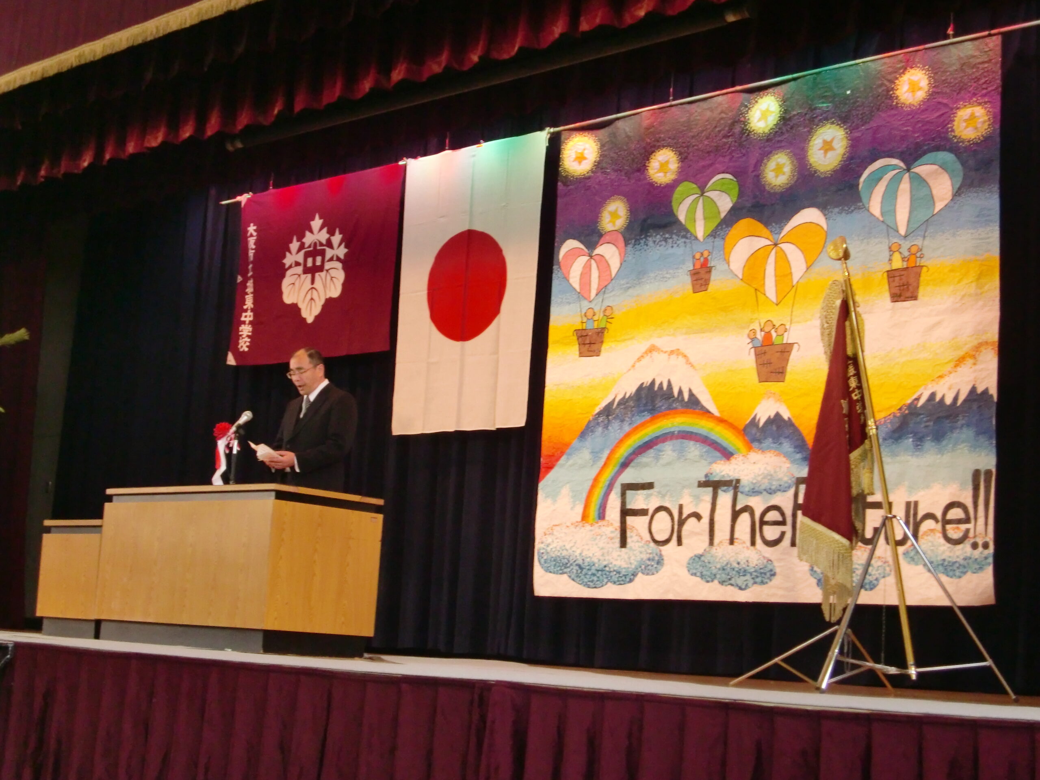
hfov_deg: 34.9
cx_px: 520
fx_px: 1652
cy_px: 390
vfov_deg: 26.6
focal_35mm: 55
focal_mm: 9.8
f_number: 3.6
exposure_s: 1/60
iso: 400
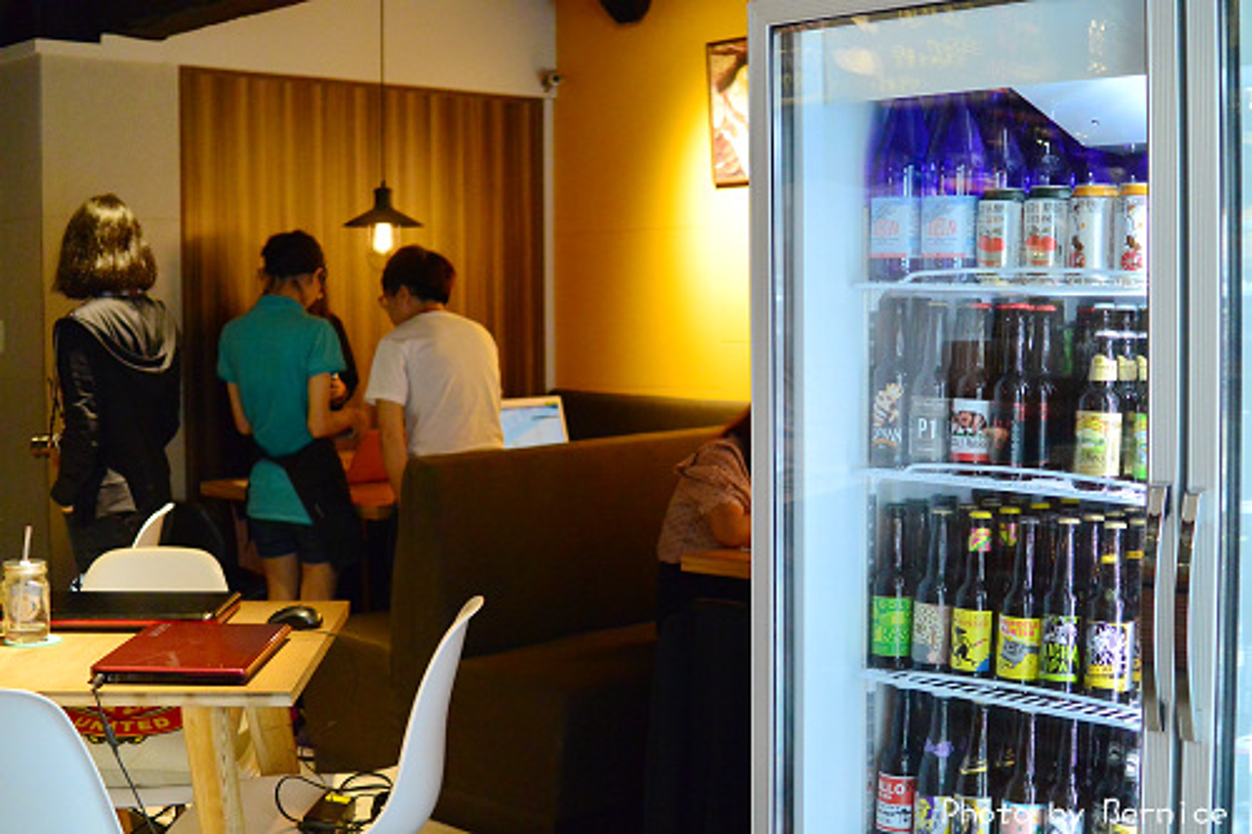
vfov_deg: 27.5
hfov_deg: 40.4
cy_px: 417
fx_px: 1703
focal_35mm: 49
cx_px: 626
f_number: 1.8
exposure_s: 1/160
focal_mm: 18.5
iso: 400
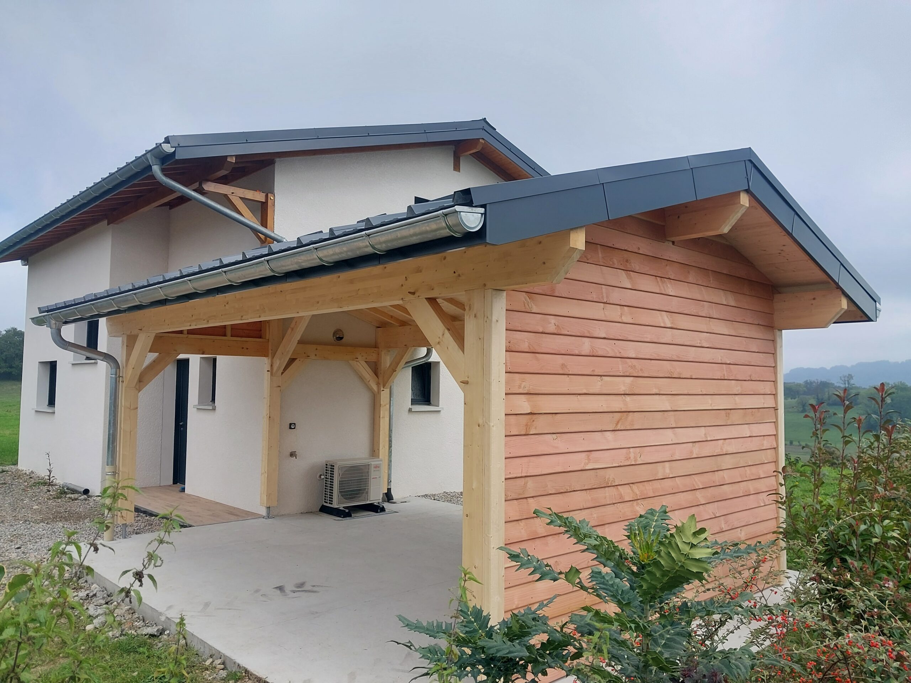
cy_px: 342
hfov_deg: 65.3
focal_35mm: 27
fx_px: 711
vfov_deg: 51.4
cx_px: 456
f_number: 1.8
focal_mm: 4
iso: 20
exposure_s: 1/429
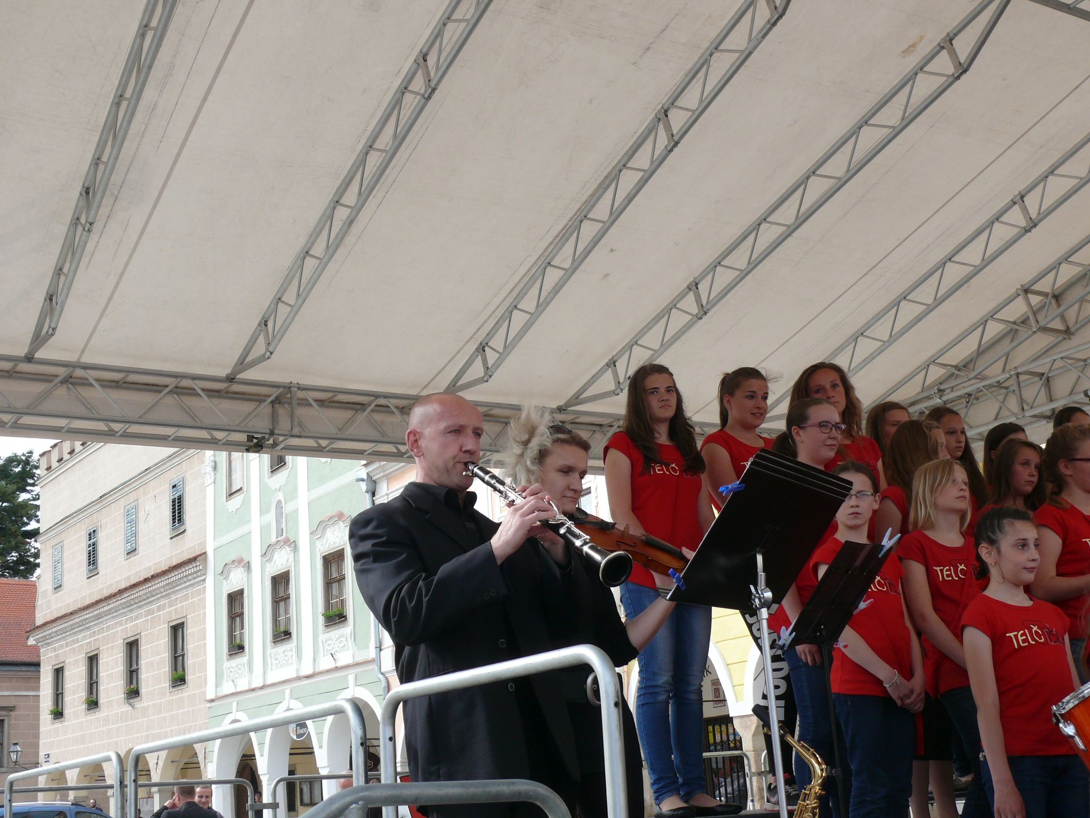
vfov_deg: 31.5
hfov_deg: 41.2
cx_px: 545
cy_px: 409
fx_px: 1448
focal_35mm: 46
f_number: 4.5
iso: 100
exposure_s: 1/250
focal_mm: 8.7
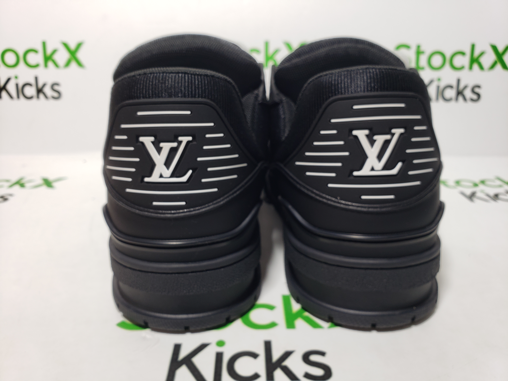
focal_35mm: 26
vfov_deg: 53.1
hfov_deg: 67.3
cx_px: 254
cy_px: 190
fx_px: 382
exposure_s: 1/107
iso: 50
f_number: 2.4
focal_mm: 4.3
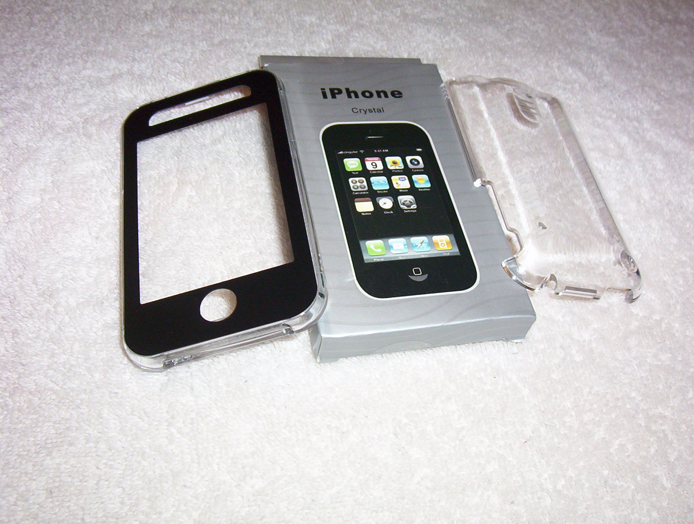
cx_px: 347
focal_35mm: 43
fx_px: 864
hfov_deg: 43.8
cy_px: 262
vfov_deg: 33.7
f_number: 2.73
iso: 140
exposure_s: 1/60
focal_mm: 5.77
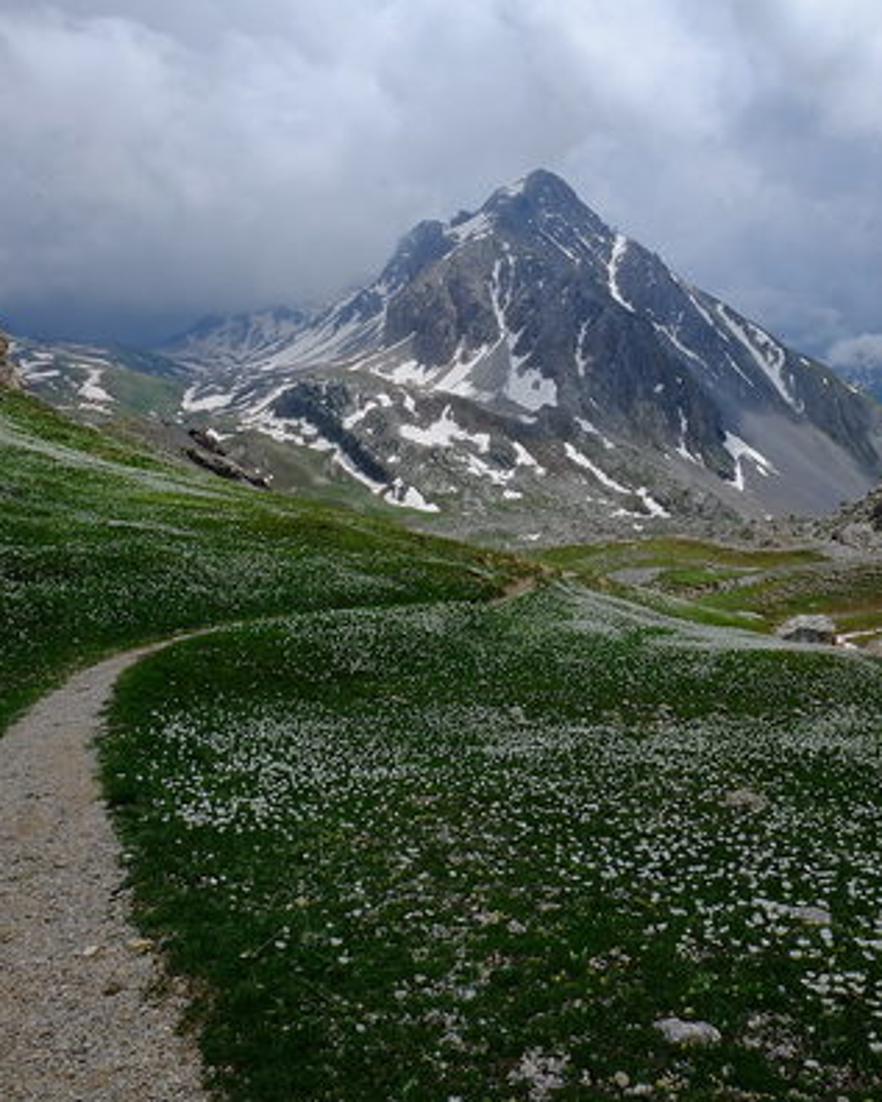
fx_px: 881
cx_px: 598
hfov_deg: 52.0
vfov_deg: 64.1
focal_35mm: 27
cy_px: 554
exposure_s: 1/250
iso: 400
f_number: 22
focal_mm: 12.6
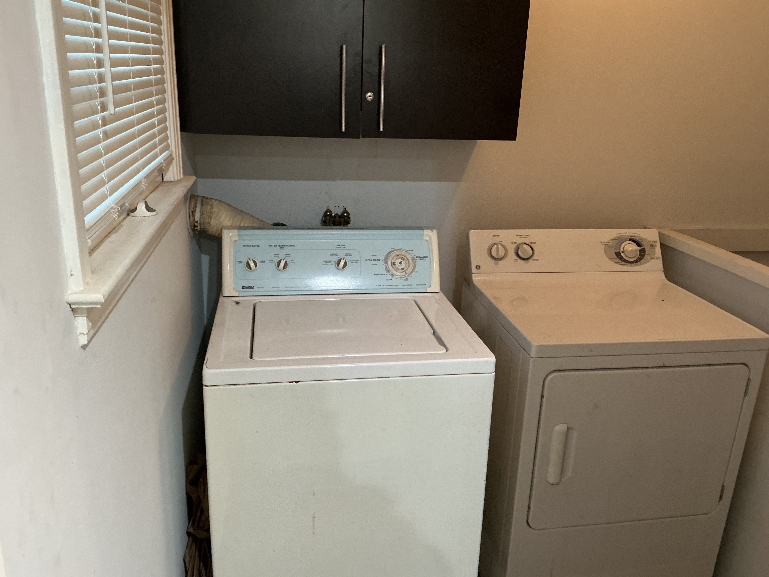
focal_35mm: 29
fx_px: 644
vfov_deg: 48.2
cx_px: 384
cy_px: 288
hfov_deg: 61.7
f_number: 1.8
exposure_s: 1/40
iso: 250
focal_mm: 3
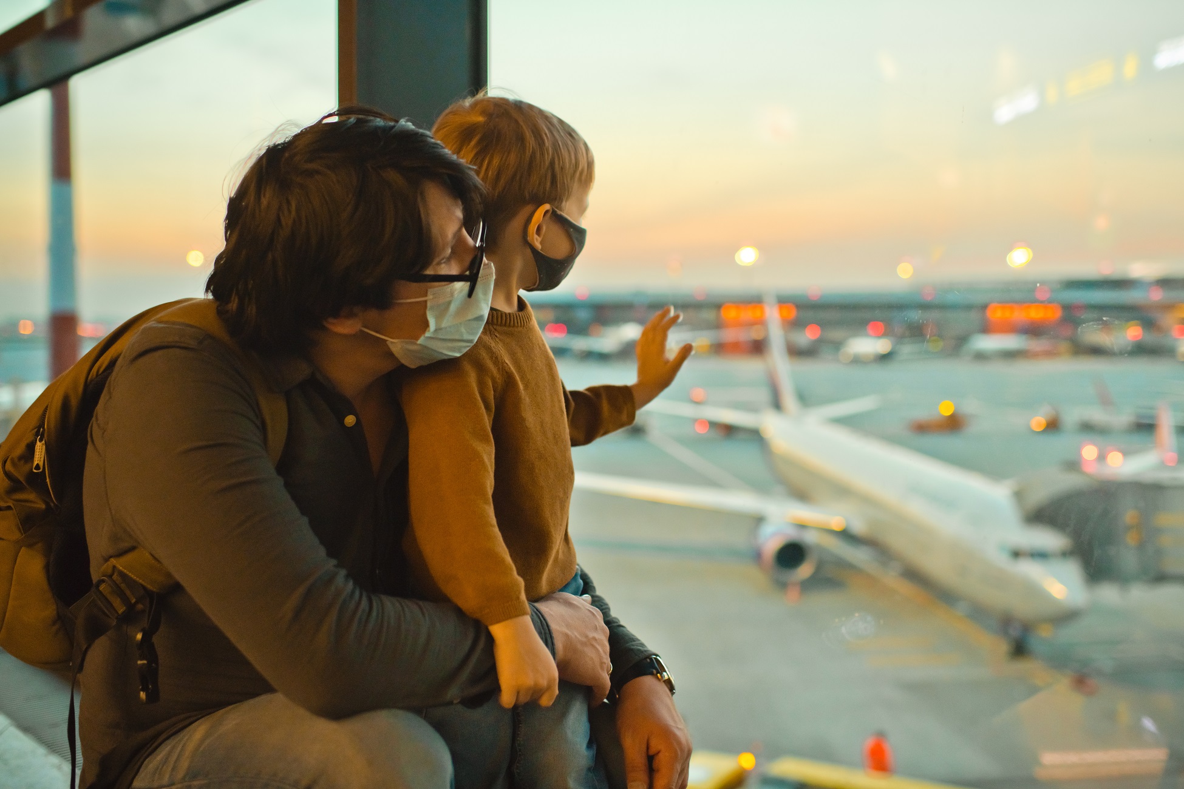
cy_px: 394
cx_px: 592
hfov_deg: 54.4
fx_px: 1151
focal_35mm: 35
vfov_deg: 37.9
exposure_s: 1/200
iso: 640
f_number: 2.5
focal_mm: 35
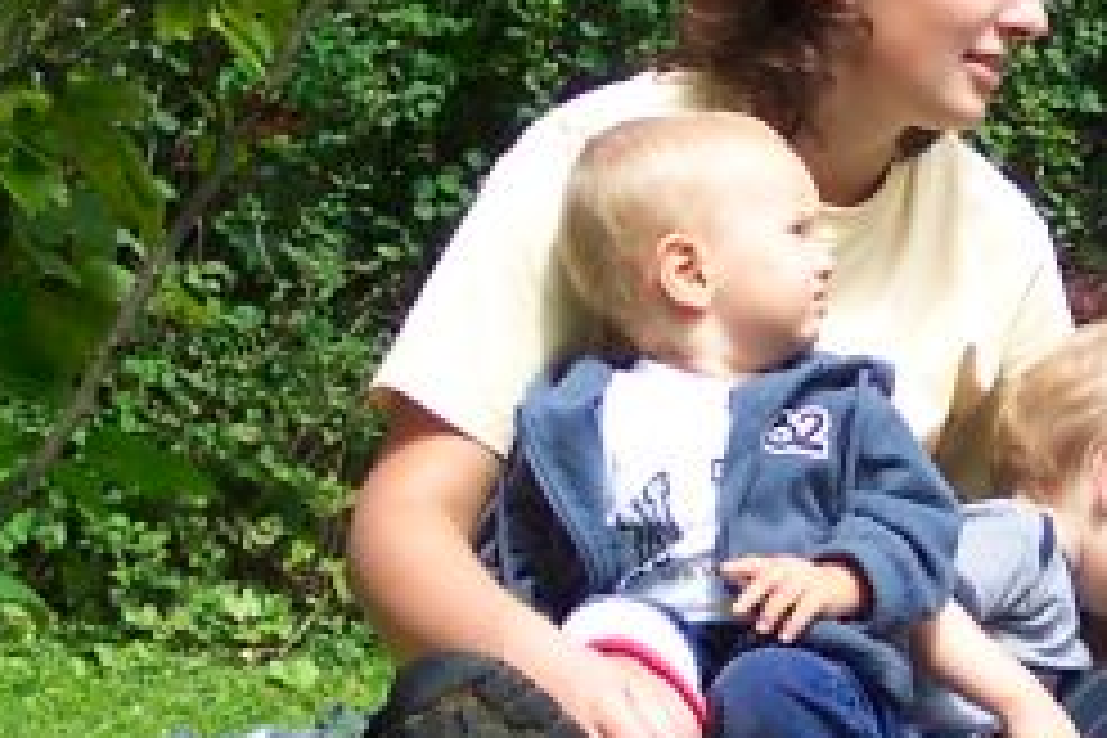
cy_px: 176
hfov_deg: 14.4
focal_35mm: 139
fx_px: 4274
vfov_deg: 9.8
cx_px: 1278
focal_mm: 8
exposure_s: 1/700
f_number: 2.8
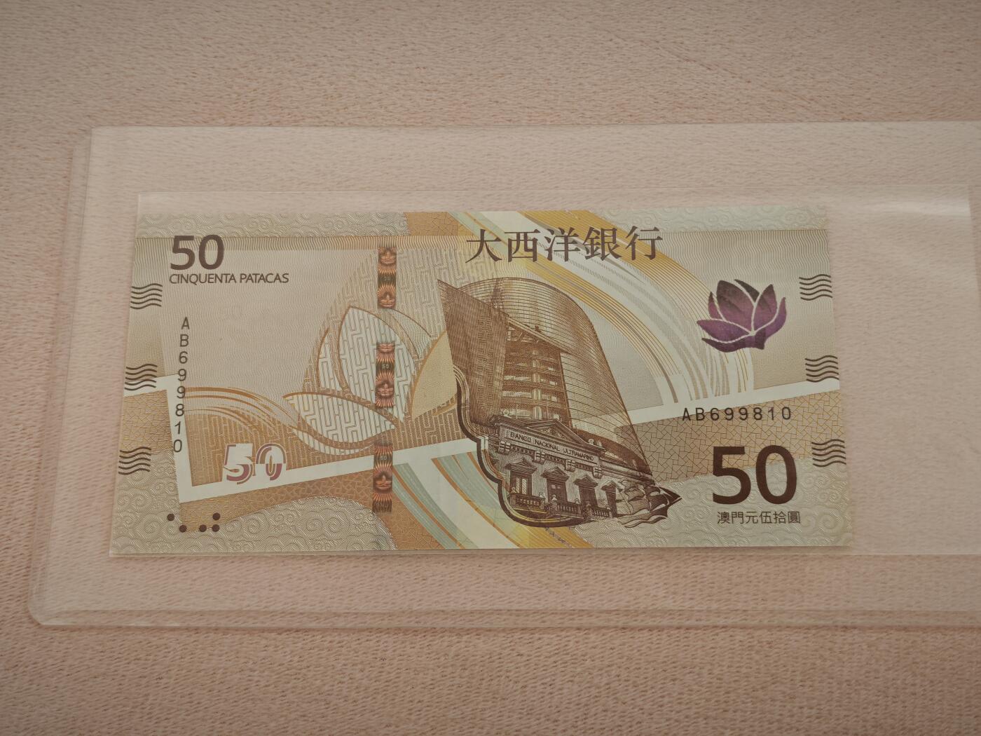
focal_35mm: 50
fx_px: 1417
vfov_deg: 29.1
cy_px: 368
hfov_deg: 38.2
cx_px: 490
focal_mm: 5.85
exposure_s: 1/100
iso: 200
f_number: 1.63
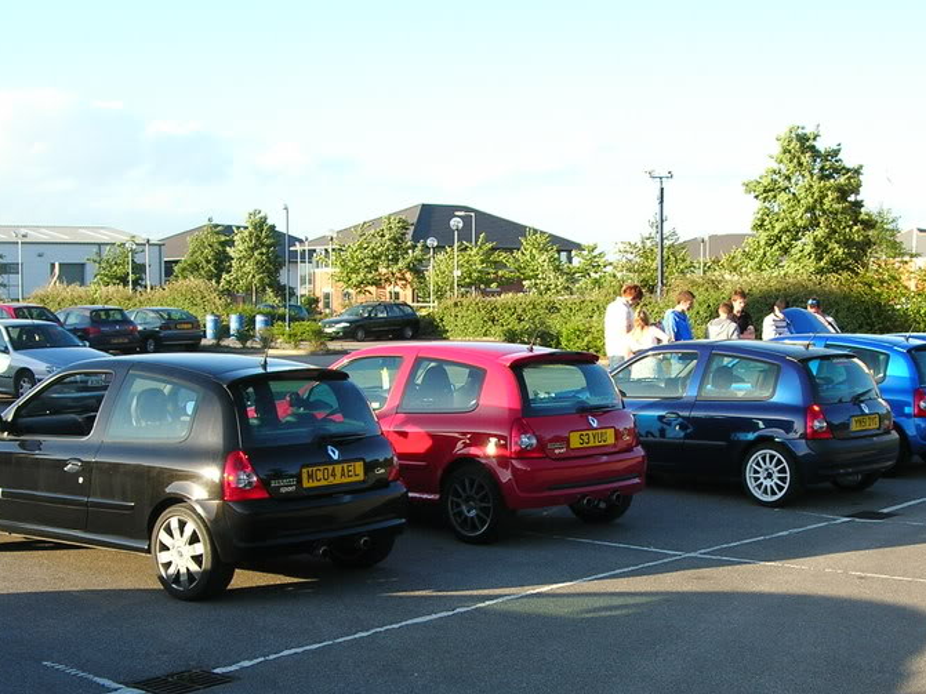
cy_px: 473
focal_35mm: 58
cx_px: 587
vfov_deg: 25.1
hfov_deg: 33.1
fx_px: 1551
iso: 64
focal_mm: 7.8
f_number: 4.8
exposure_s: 1/150
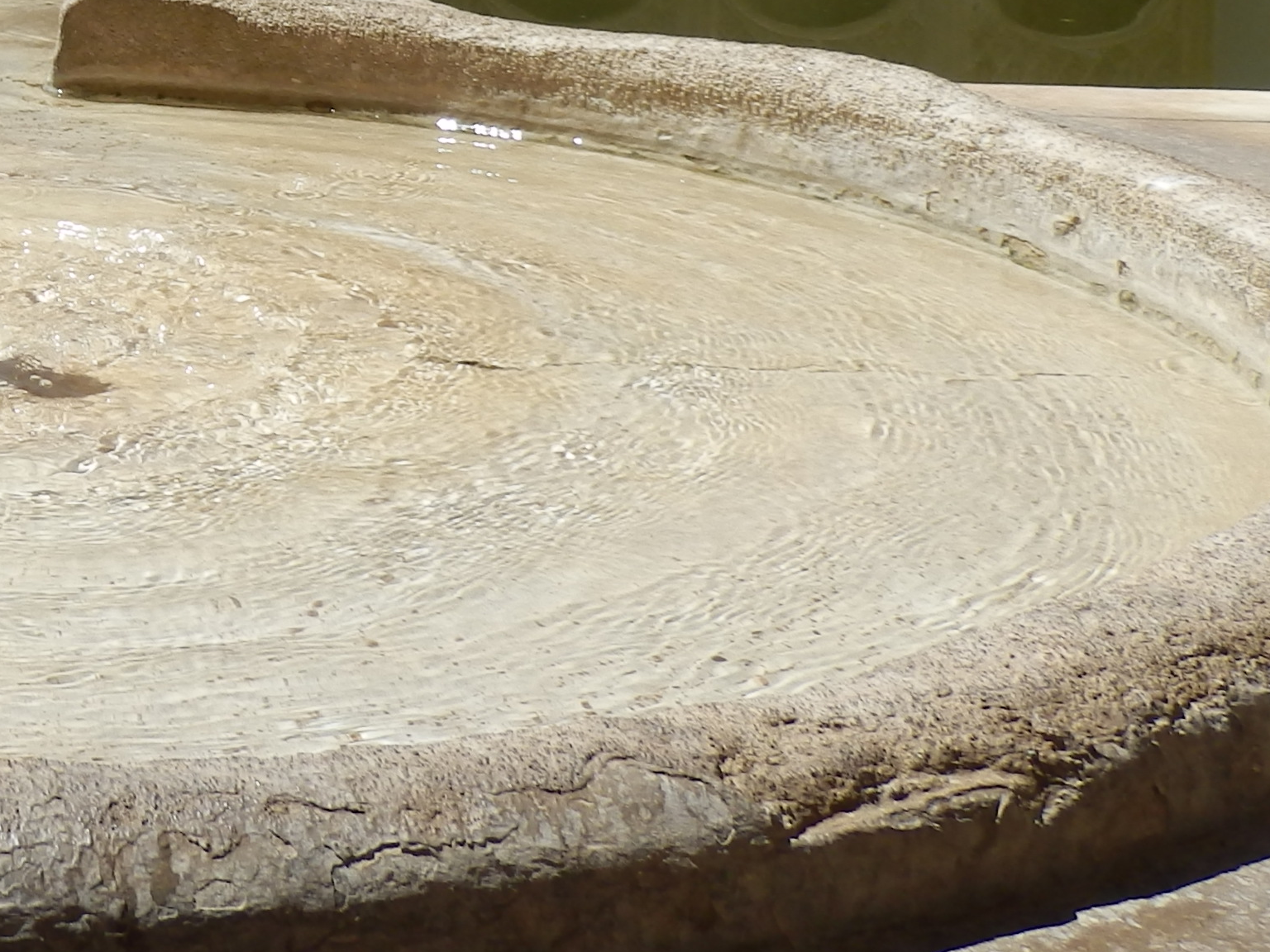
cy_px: -102
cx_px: -193
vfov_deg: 18.8
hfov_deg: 24.0
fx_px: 2752
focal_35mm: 75
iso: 80
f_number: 8.7
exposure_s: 1/160
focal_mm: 4.5
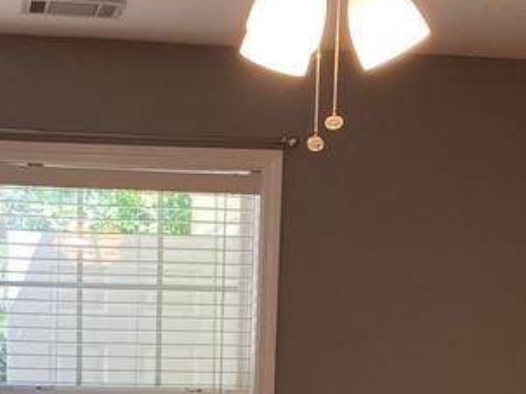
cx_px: 141
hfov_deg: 22.1
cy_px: 507
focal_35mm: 88
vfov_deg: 15.9
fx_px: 1337
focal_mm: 4.25
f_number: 1.8
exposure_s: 1/121
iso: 100
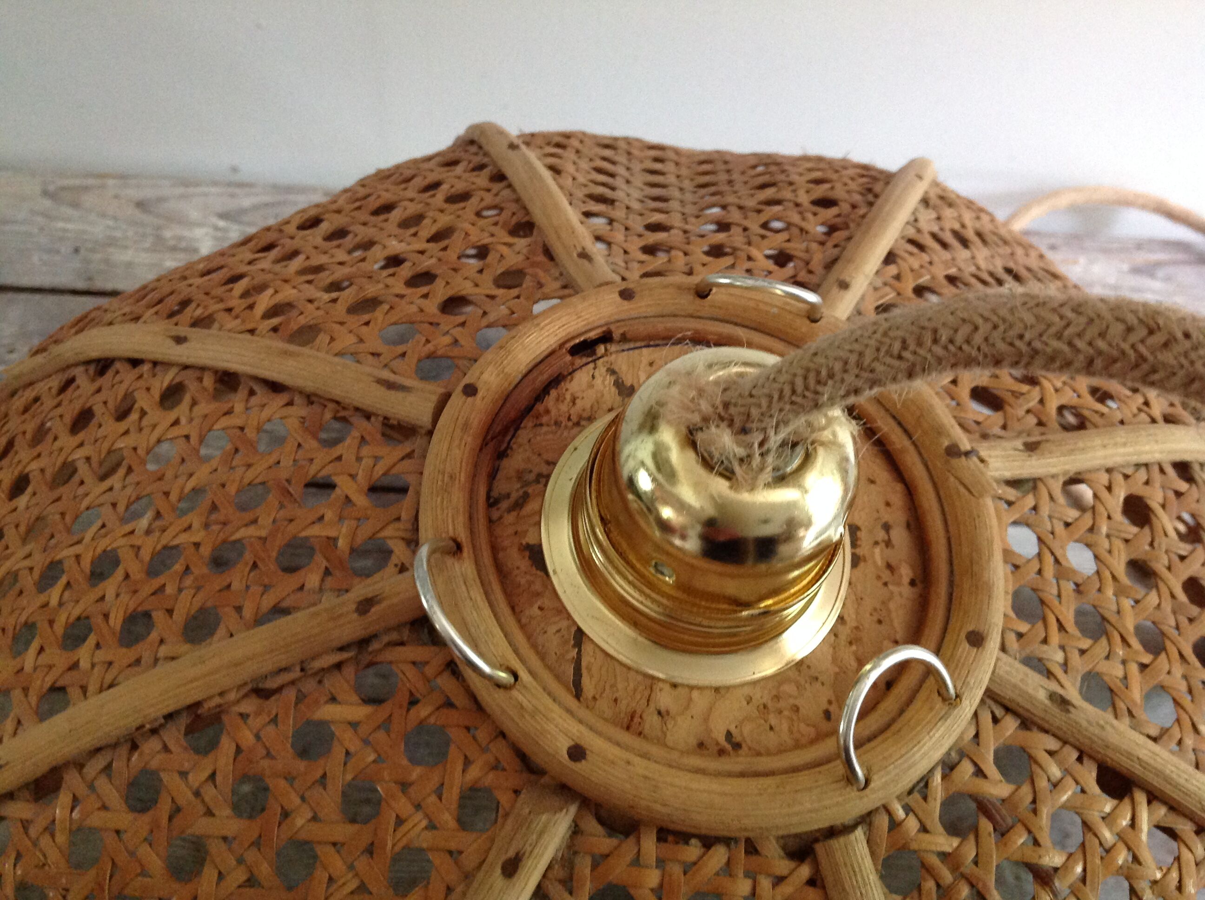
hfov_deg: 52.7
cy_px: 450
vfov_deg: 40.6
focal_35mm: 35
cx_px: 602
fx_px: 1217
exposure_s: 1/15
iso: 320
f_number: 2.4
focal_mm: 4.28
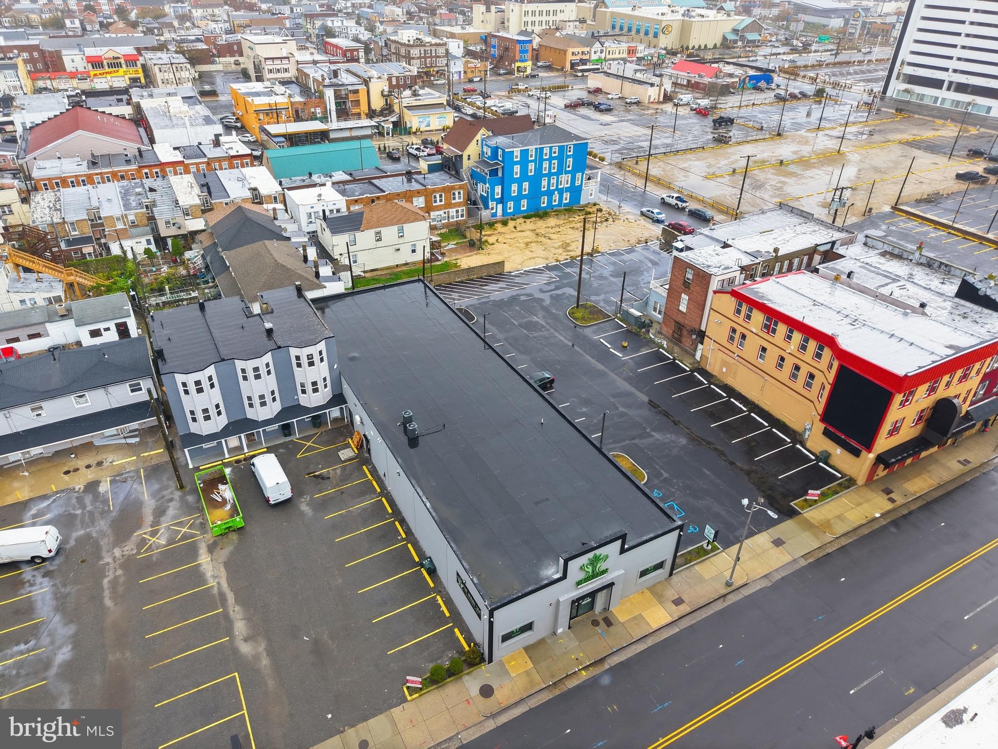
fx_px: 692
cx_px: 499
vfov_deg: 56.8
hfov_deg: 71.6
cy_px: 374
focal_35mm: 24
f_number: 1.8
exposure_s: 1/500
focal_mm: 8.7
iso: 140
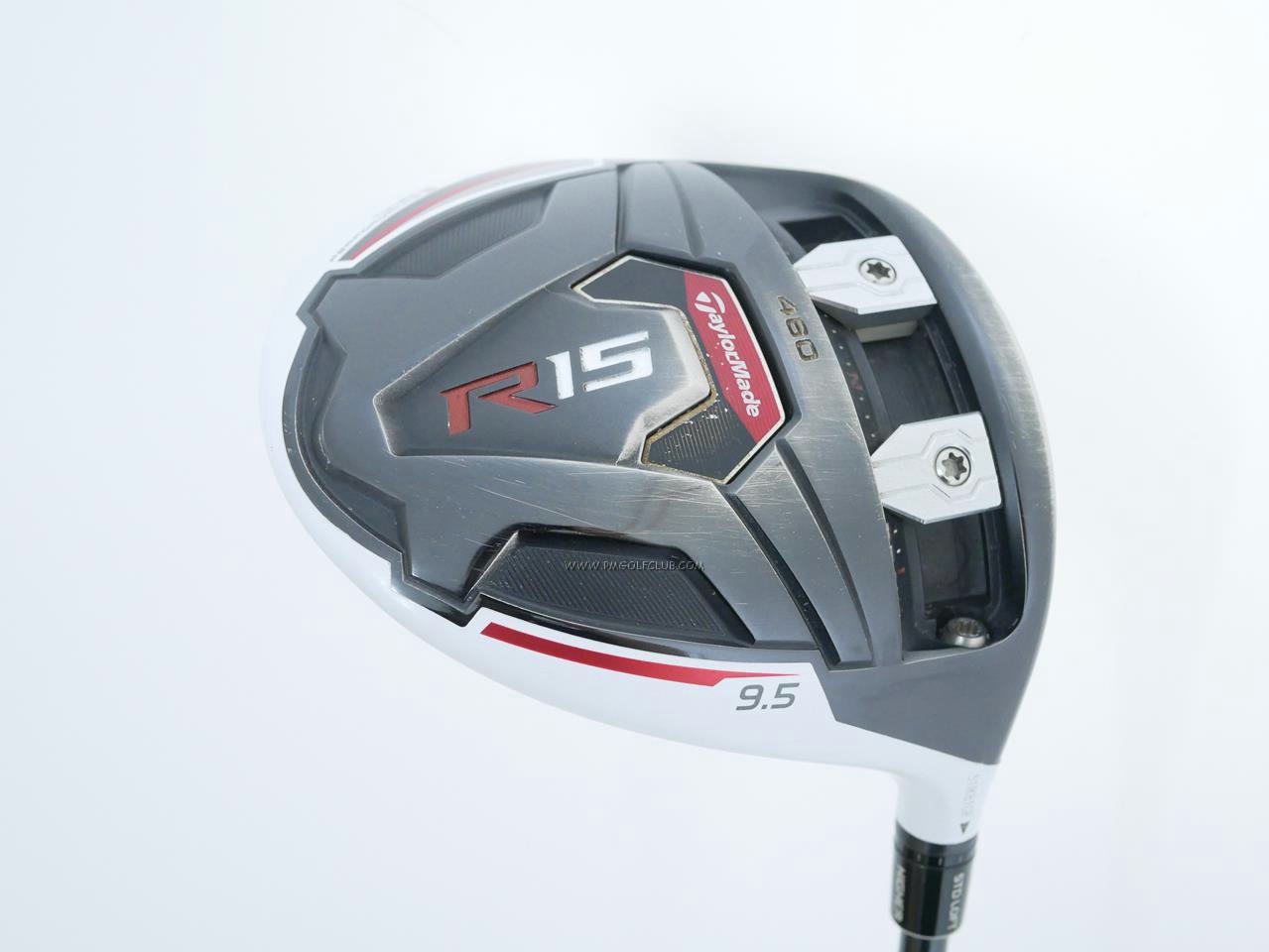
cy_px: 476
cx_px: 634
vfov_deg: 29.1
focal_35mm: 50
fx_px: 1833
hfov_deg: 38.2
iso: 1600
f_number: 4.5
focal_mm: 25
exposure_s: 1/50
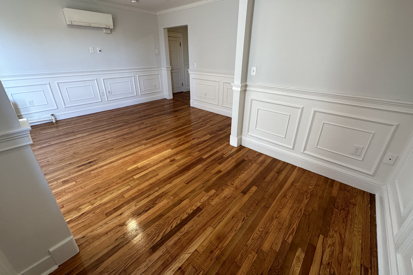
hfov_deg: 100.4
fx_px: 172
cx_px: 207
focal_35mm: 15
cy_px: 126
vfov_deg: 77.2
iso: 160
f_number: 2.2
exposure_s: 1/120
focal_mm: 2.22
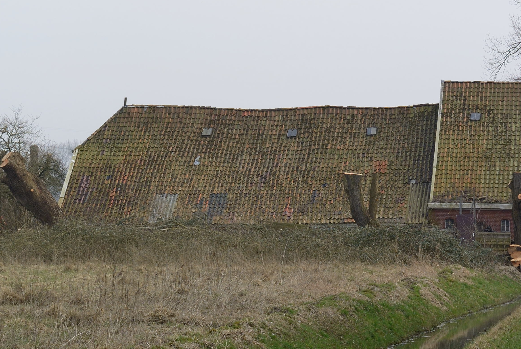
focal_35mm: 161
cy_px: 112
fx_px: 2333
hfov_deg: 12.7
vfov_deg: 8.5
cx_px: 280
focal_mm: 36.1
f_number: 4
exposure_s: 1/500
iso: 100
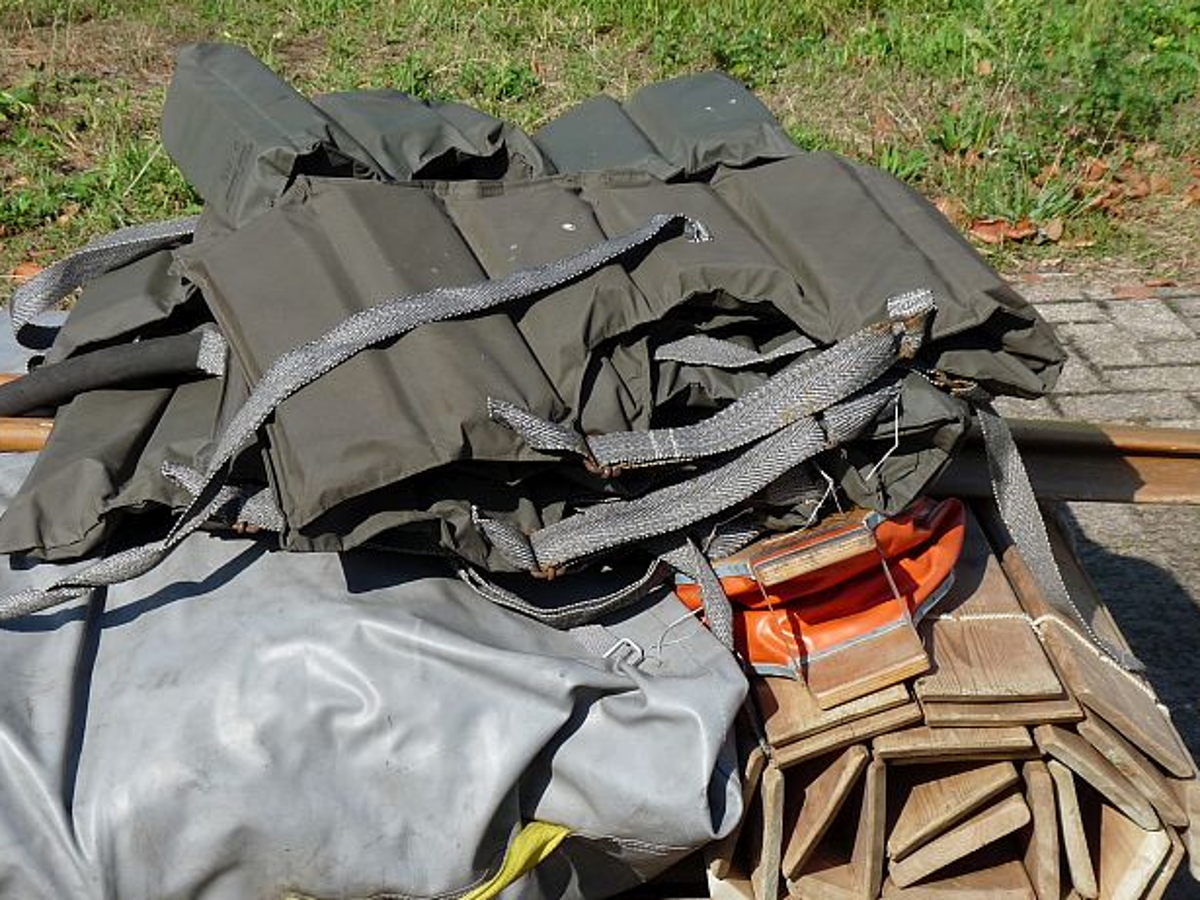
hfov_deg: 23.8
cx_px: 523
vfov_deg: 18.0
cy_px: 549
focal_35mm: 82
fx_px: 2842
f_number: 5.6
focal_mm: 11.1
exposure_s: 1/400
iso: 100
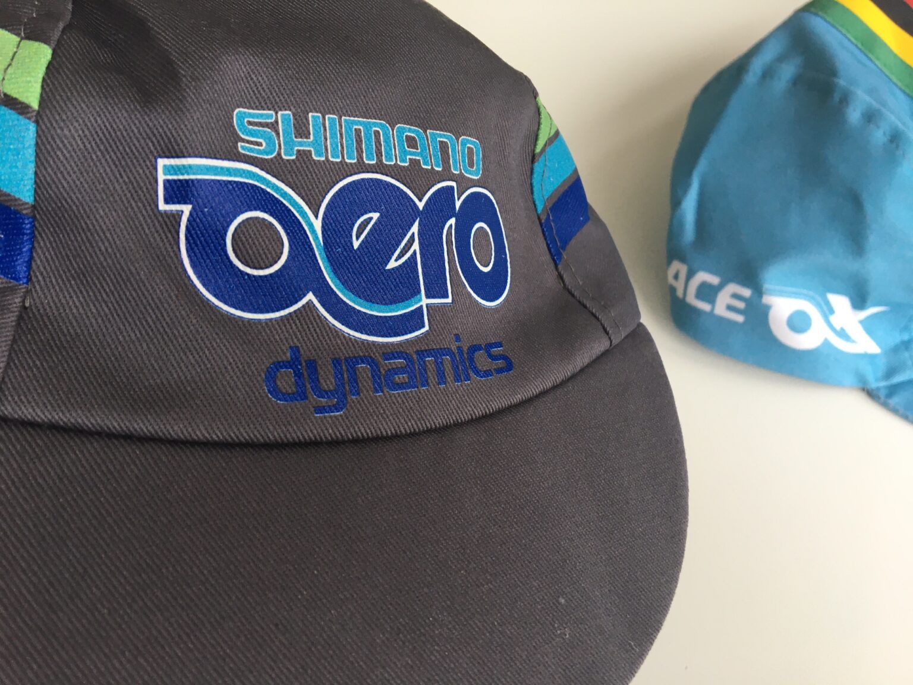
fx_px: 765
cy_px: 342
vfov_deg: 48.2
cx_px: 456
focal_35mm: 29
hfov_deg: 61.7
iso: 32
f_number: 2.2
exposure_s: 1/33
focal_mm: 4.15
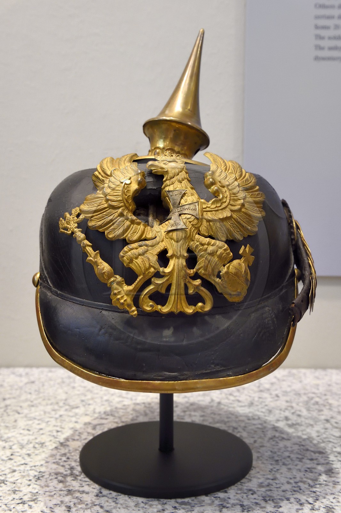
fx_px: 497
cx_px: 170
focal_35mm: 35
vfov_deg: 54.4
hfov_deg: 37.8
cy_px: 256
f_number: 10
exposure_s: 1/4
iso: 3200
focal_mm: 35
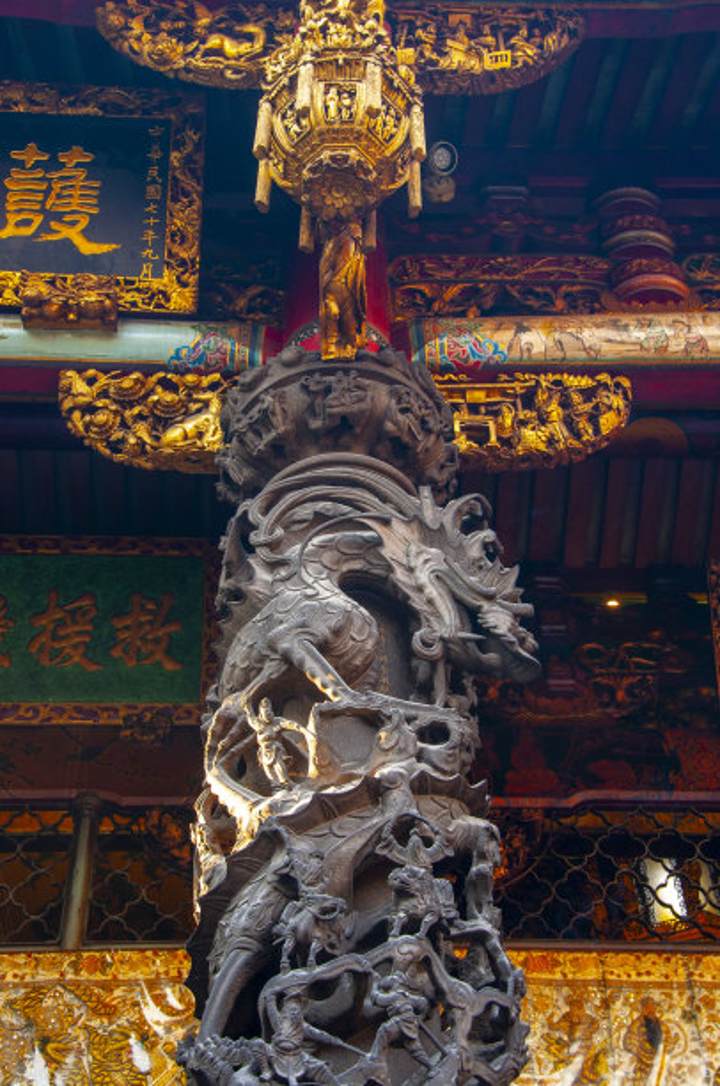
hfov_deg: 28.0
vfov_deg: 41.2
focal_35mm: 48
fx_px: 1445
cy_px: 543
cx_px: 360
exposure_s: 1/30
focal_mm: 32
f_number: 5.6
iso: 360
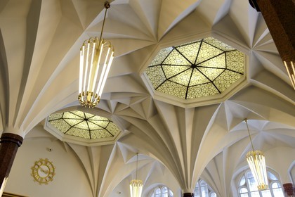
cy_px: 98
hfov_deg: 63.7
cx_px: 148
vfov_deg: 45.0
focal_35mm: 29
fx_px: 238
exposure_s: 1/100
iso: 200
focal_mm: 29
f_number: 5
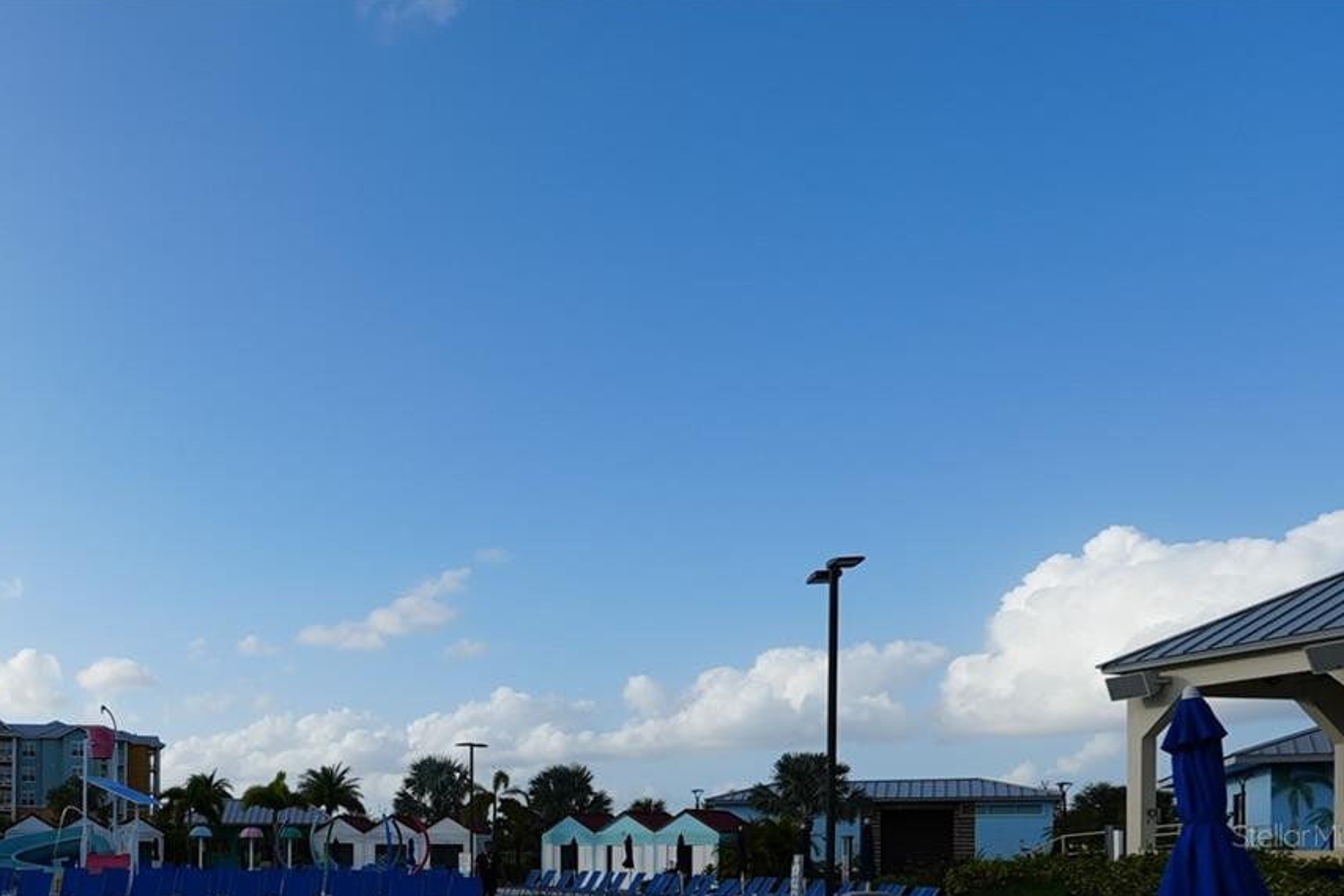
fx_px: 1120
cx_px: 112
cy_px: 835
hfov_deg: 53.4
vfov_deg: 39.8
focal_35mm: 30
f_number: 5
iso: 80
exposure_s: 1/640
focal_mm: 11
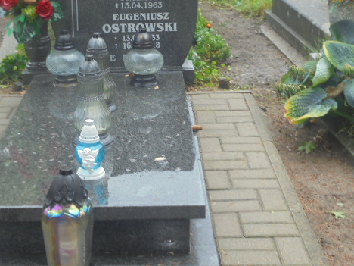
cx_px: 135
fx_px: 685
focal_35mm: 67
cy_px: 92
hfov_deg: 28.9
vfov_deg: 21.9
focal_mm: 8.9
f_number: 4.8
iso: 100
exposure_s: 1/50
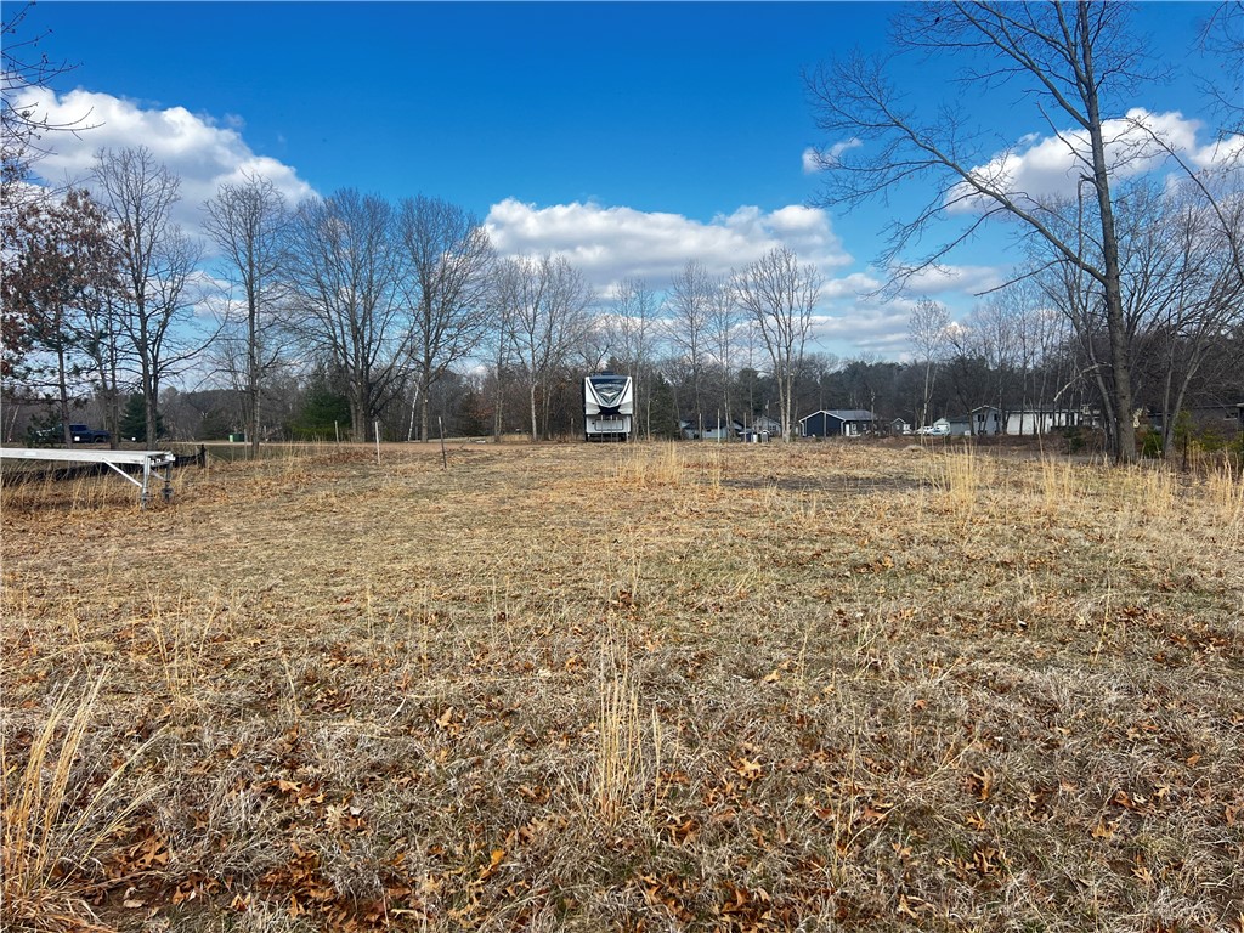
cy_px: 466
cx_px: 622
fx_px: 934
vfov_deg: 53.1
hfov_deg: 67.3
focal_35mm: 26
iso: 50
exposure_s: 1/1431
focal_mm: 5.7
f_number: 1.5
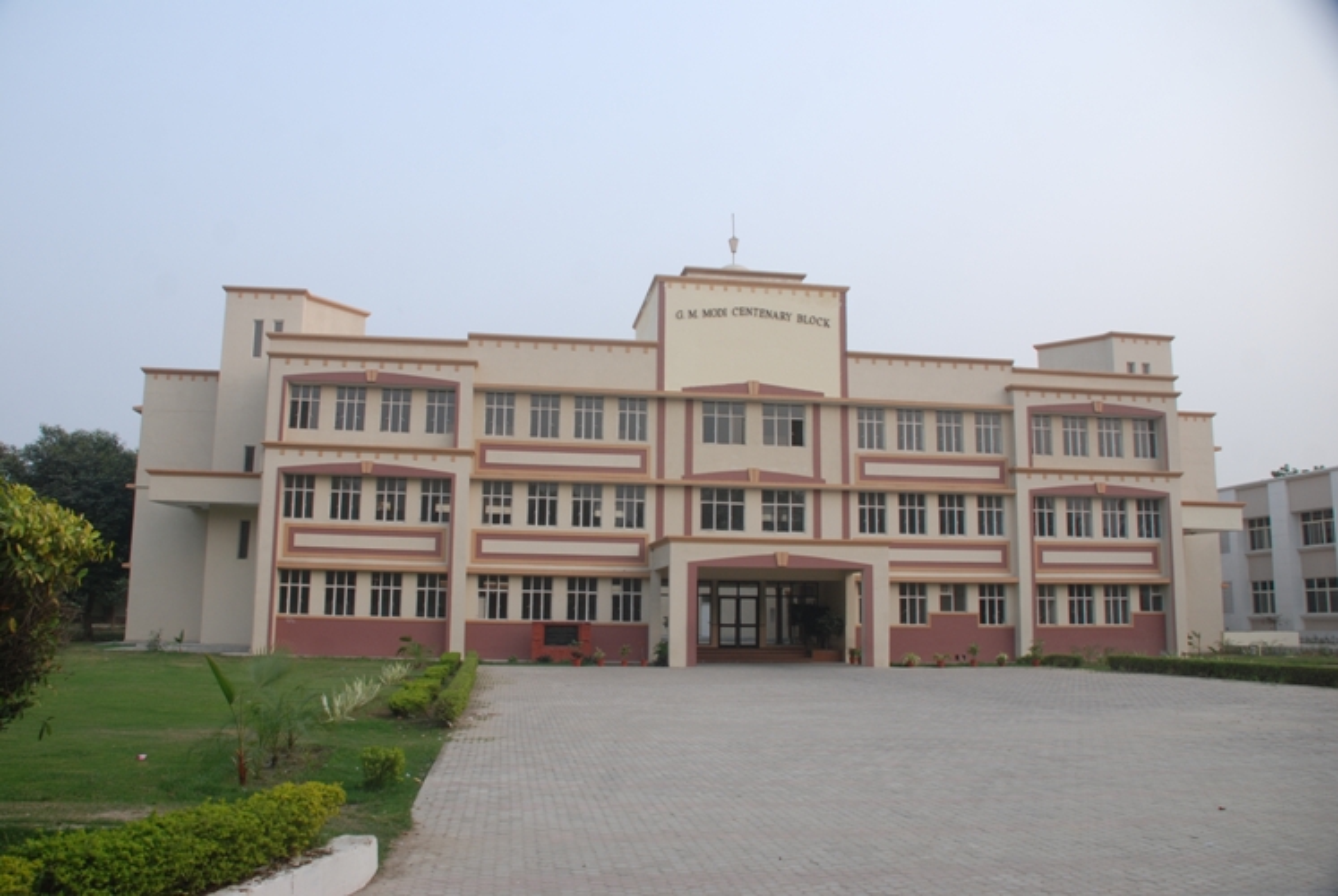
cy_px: 448
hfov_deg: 67.3
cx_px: 669
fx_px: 1005
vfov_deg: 48.0
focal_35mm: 27
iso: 200
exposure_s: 1/125
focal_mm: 18
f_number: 5.6
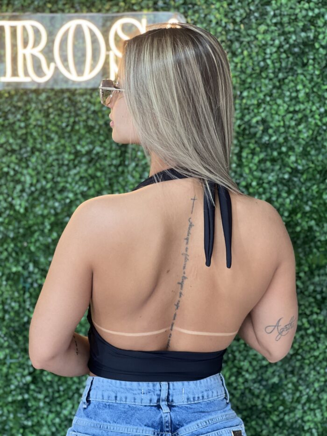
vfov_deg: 25.3
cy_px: 218
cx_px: 164
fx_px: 970
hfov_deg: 19.1
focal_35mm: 77
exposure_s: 1/60
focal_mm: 9
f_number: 2.8
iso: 160
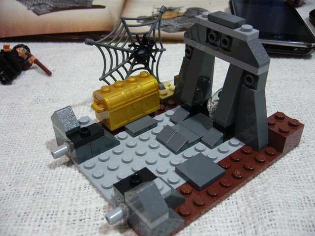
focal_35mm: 35
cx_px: 158
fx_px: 318
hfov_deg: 52.6
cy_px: 118
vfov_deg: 40.7
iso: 200
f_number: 2.8
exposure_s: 1/8
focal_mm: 5.8
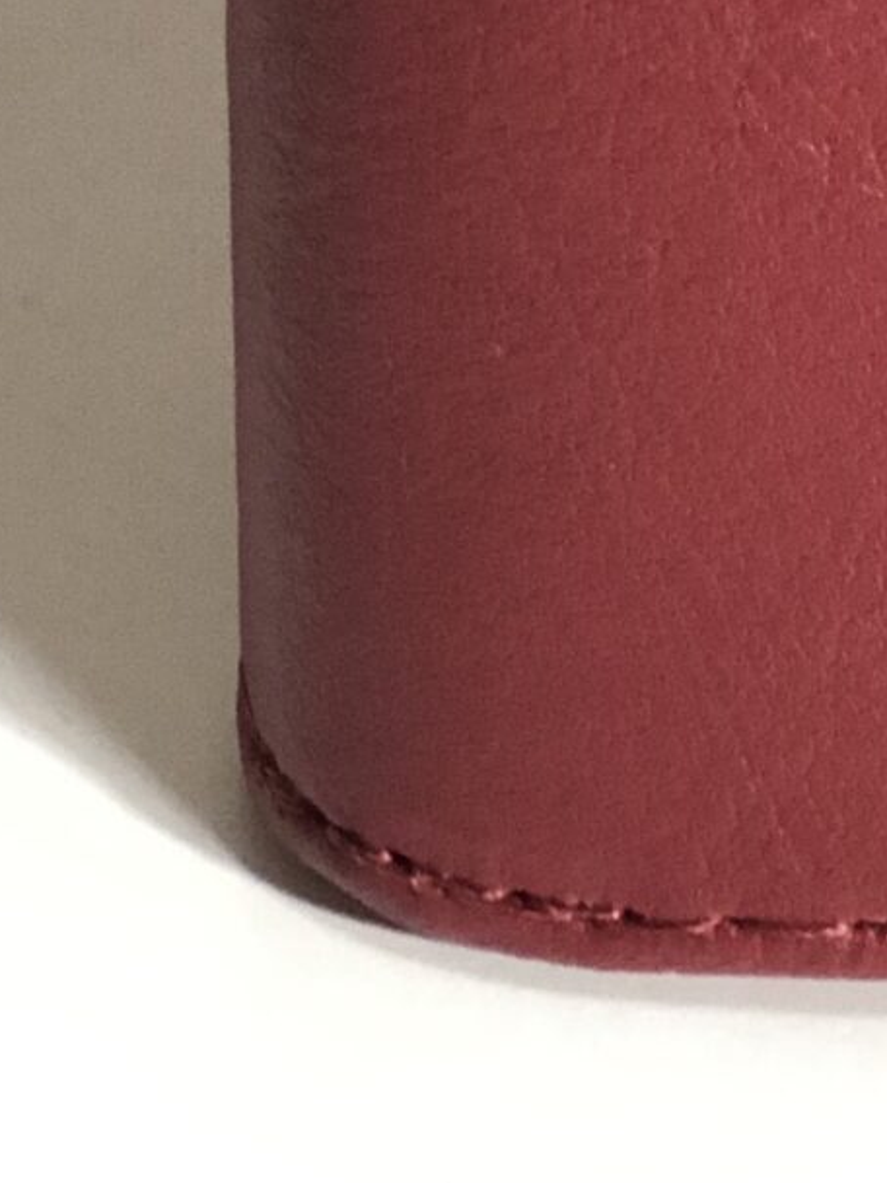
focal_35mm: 240
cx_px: 1527
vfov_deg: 7.9
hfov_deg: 6.1
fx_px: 8200
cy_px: -1138
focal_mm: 6.6
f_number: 2.8
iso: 320
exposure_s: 1/30
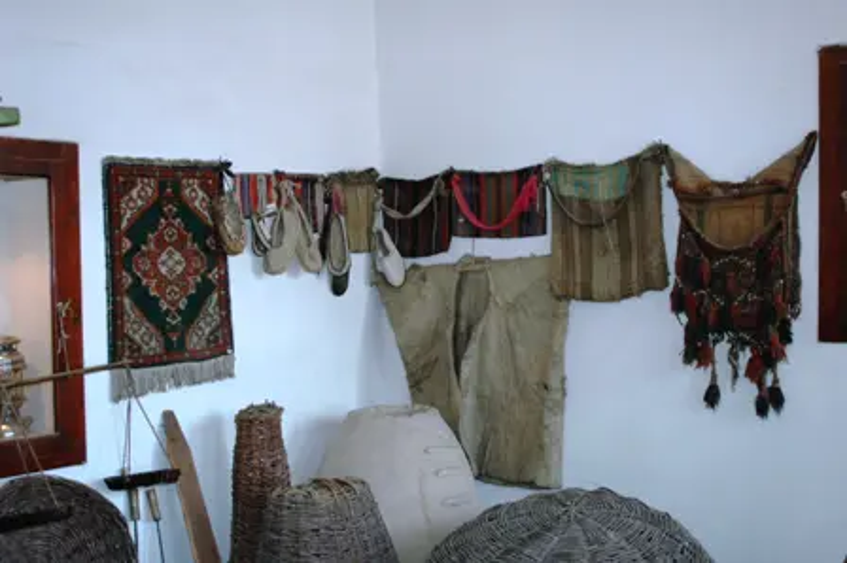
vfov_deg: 31.8
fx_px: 987
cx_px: 424
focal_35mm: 42
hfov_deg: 46.4
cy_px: 282
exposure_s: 1/60
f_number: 3.5
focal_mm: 28
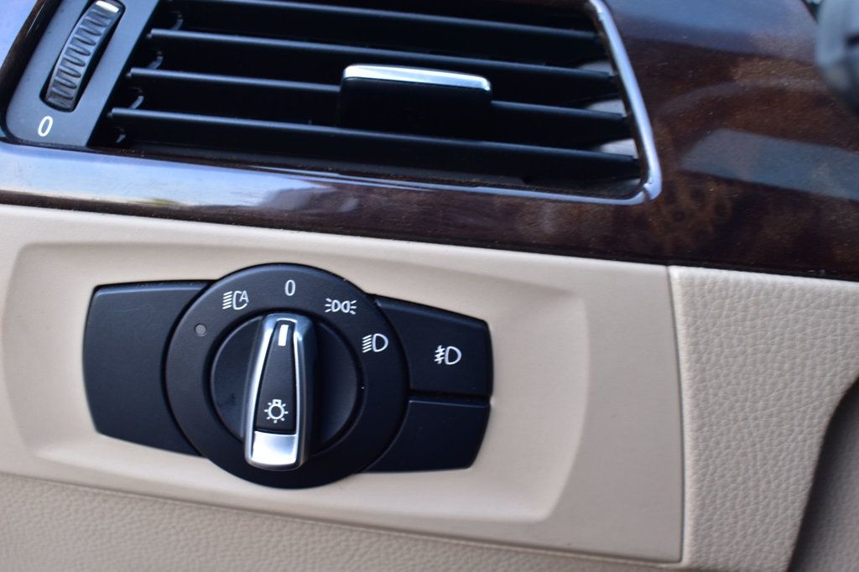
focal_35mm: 44
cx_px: 430
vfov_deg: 30.8
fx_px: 1038
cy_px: 286
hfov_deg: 45.0
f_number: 7.1
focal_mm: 29
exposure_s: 1/30
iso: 400
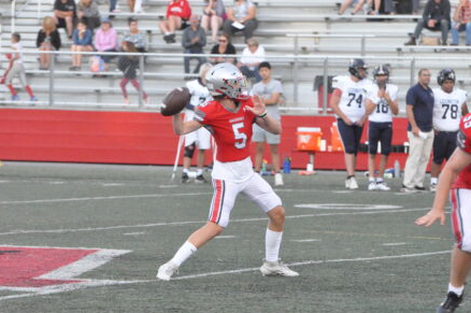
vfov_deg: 4.9
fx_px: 3693
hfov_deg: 7.3
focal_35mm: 283
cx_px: 227
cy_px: 171
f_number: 6.3
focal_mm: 165
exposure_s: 1/1600
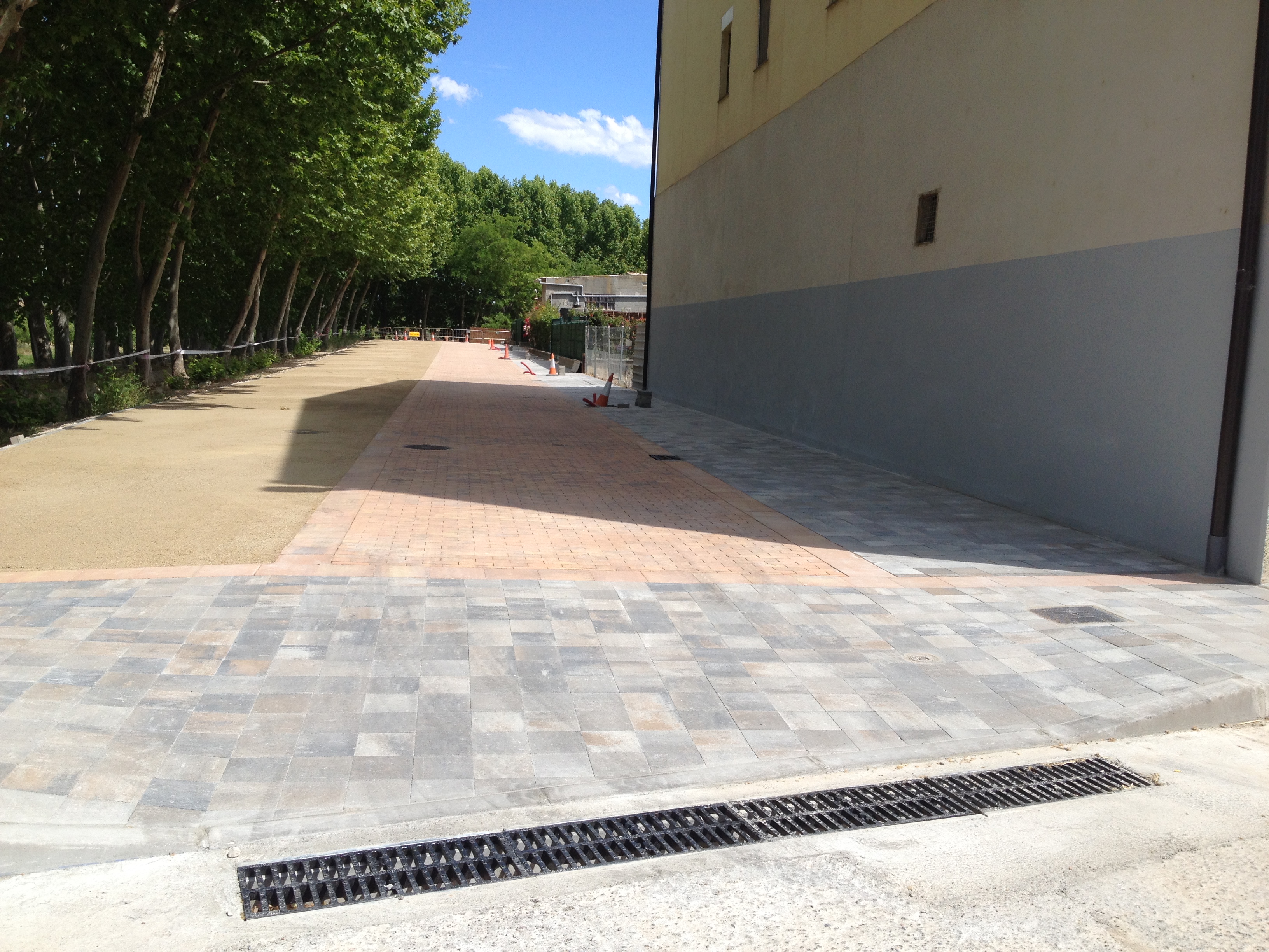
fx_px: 1283
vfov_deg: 40.7
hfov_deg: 52.6
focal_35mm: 35
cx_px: 634
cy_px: 476
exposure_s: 1/1416
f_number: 2.4
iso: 50
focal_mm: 4.28
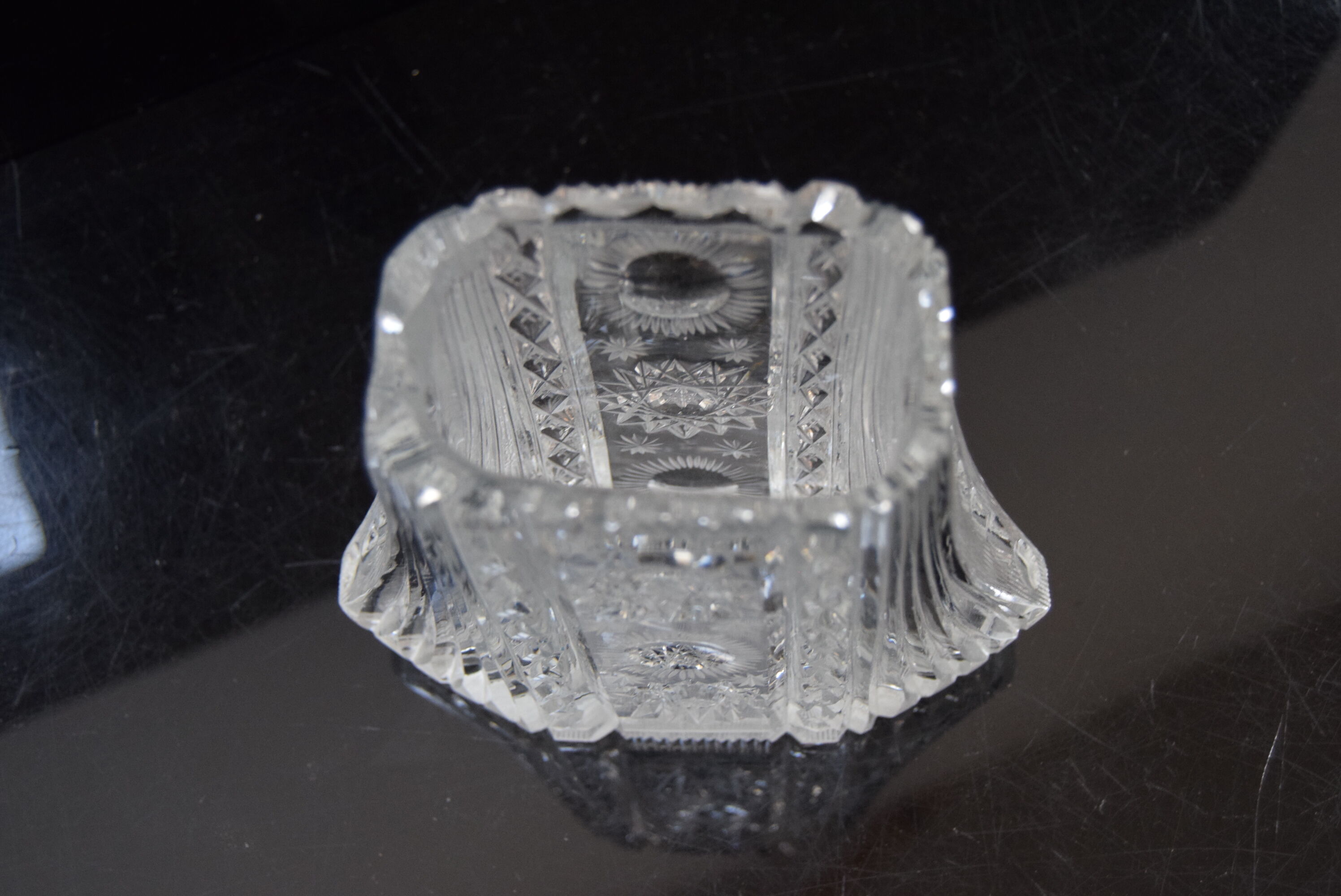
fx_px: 1789
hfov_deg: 41.1
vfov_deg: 28.1
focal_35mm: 48
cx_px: 670
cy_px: 448
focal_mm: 32
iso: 1600
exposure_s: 1/80
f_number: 4.5
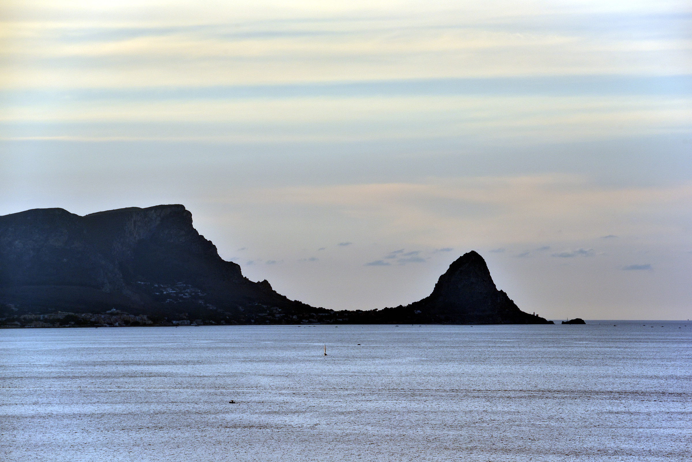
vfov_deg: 3.9
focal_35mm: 350
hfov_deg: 5.9
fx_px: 6730
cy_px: 231
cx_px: 346
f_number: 11
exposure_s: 1/800
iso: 400
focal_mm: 350
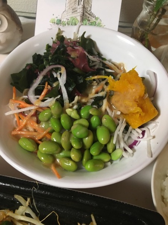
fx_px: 188
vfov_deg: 61.7
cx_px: 84
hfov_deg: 48.2
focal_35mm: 29
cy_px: 112
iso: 200
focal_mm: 4.15
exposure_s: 1/24
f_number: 2.2
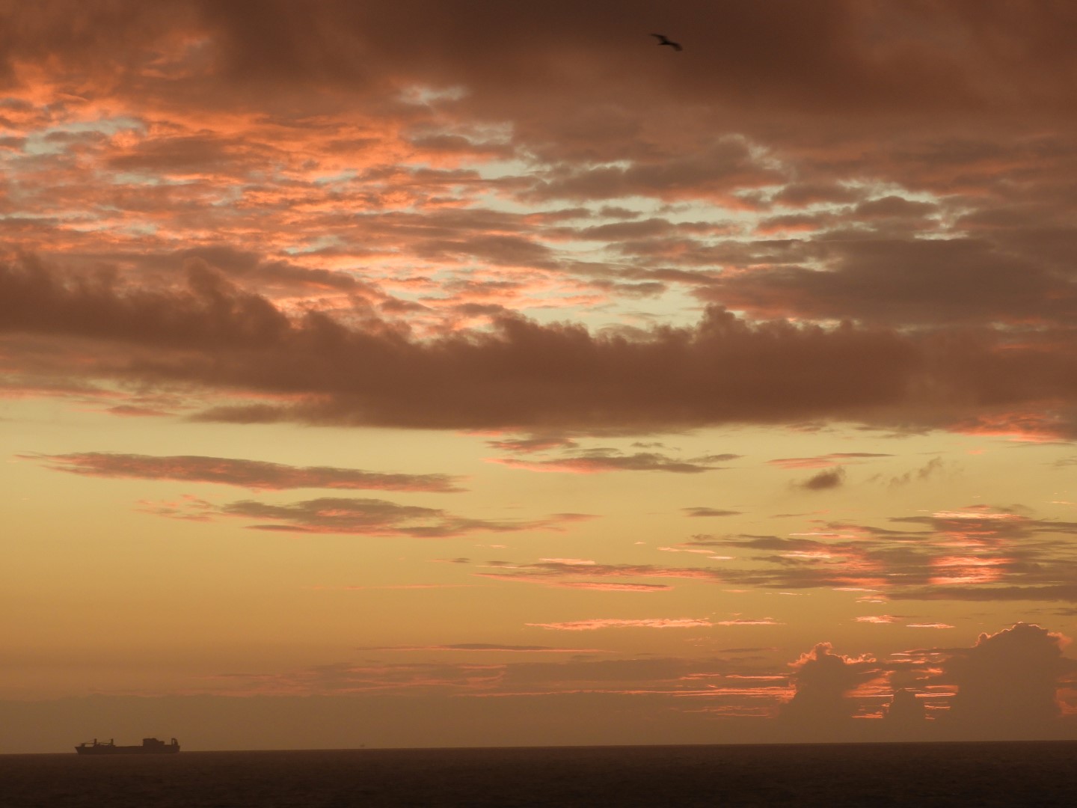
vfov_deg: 11.9
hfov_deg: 15.8
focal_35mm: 125
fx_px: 3889
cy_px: 404
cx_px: 538
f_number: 5
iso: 125
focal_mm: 22.4
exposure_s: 1/60
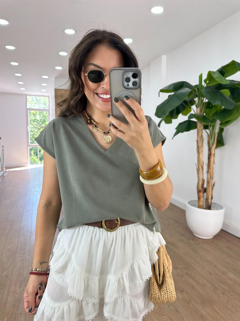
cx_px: 120
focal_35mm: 24
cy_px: 160
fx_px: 222
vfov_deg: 71.6
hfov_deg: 56.8
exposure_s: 1/144
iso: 80
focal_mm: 6.86
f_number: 1.78
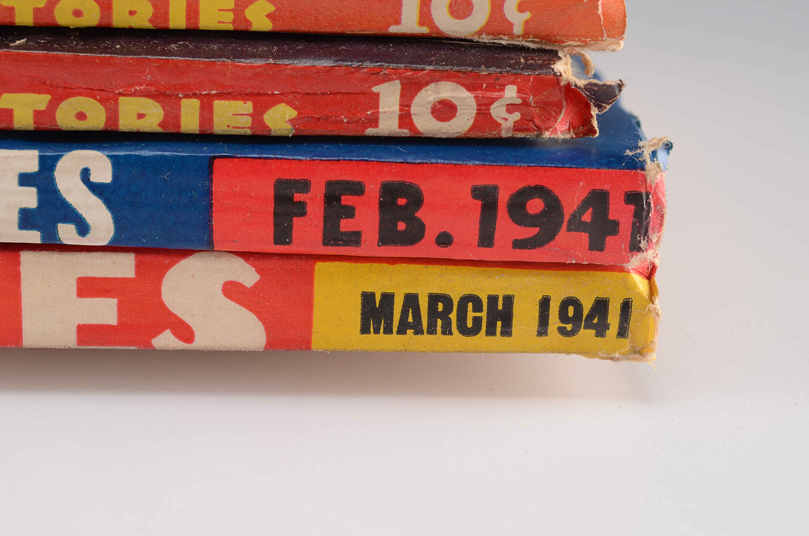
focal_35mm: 82
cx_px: 404
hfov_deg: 24.7
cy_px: 268
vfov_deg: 16.5
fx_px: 1850
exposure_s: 1/80
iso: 100
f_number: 9
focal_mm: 55
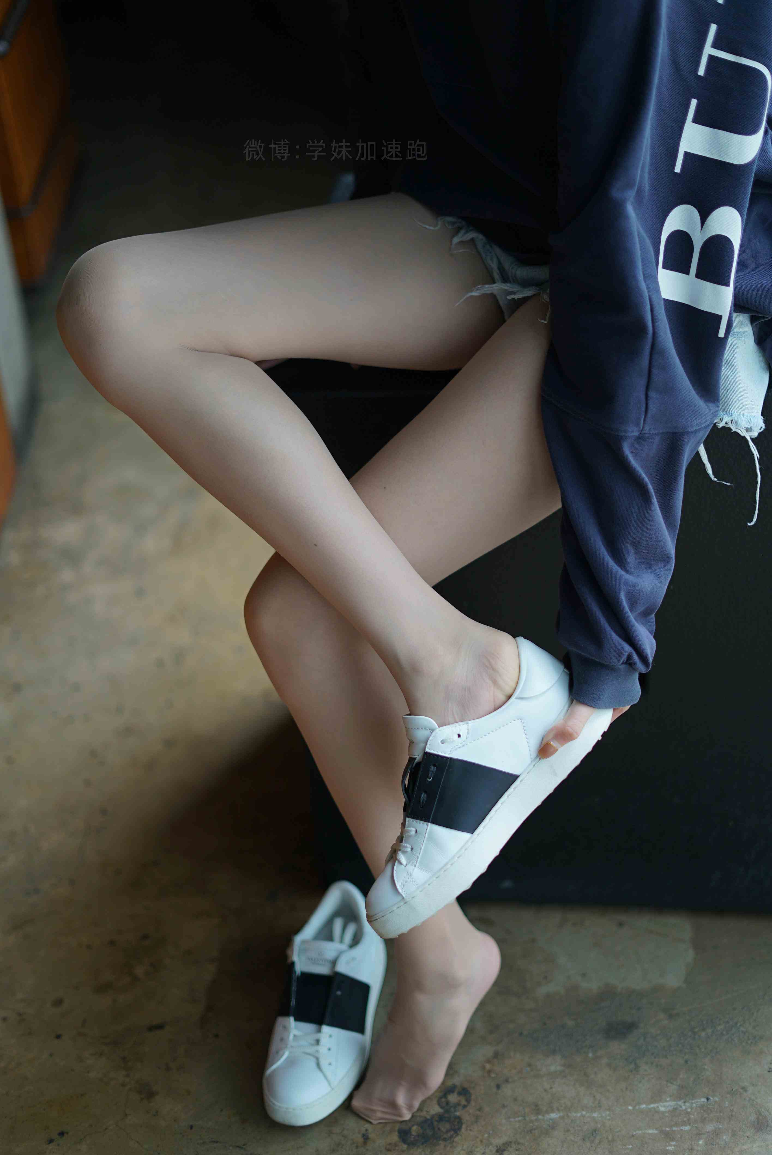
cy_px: 578
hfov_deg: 27.0
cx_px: 386
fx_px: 1606
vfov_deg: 39.6
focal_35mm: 50
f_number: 1.8
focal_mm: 50
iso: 160
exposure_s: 1/250
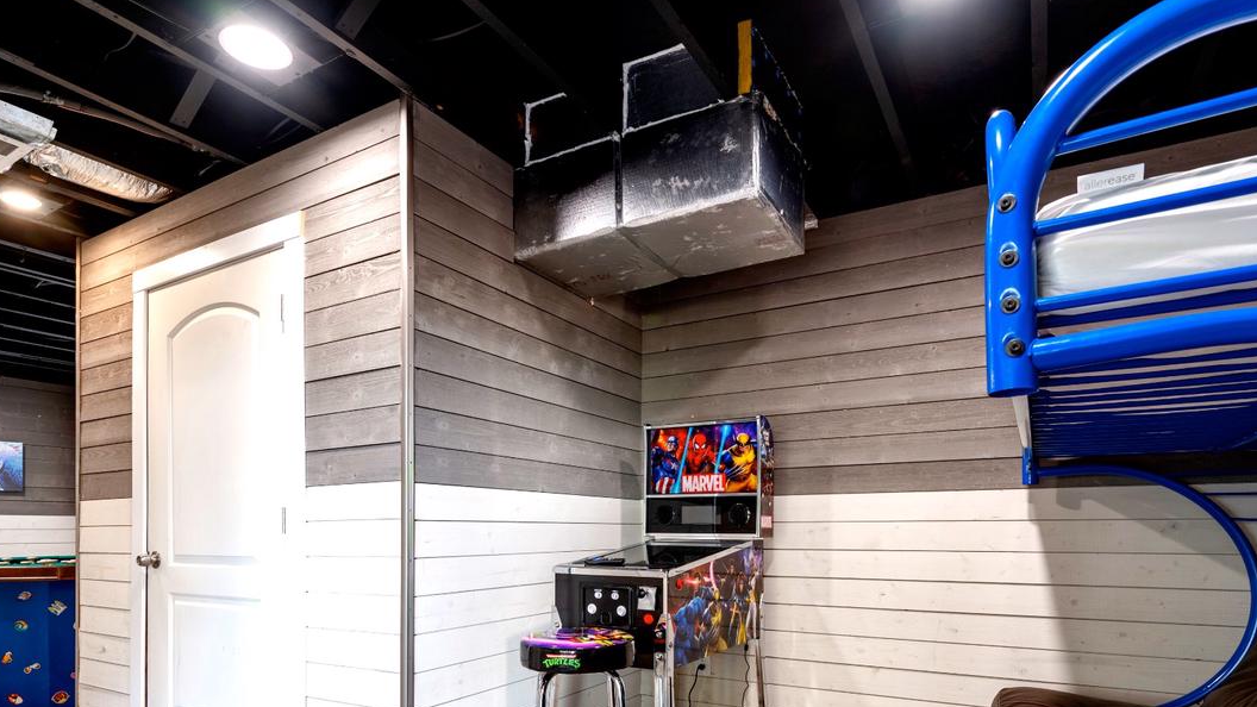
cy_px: 542
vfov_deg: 53.0
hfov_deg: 86.6
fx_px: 667
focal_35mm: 20
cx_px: 632
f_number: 7.1
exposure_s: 1/2.5
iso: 160
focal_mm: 14
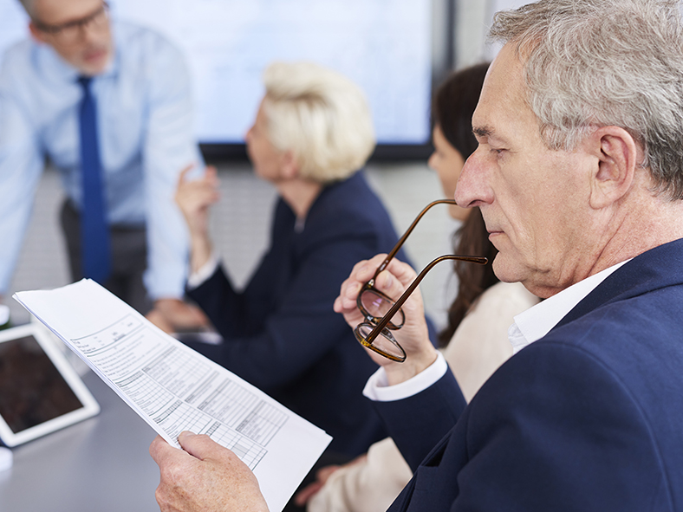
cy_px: 224
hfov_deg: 31.7
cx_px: 362
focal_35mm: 61
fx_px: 1204
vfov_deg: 24.0
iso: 250
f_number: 3.2
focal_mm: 50
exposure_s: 1/160
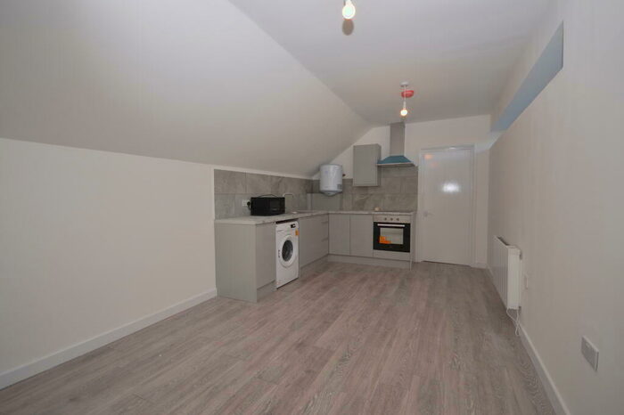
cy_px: 208
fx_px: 286
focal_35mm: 16
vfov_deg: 72.0
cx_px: 312
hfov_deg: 95.0
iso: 100
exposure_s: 1/60
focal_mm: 11
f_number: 4.2
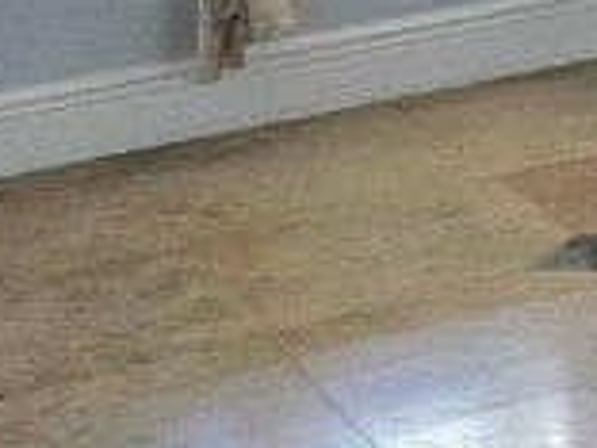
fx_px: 2604
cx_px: 1167
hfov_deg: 11.8
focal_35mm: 151
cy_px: -379
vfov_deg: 9.3
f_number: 1.8
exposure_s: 1/244
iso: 500
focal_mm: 5.4
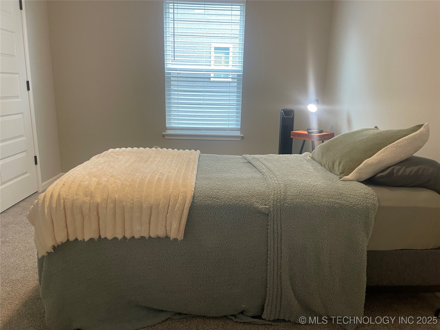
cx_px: 220
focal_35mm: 26
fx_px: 330
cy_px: 165
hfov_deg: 67.3
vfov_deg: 53.1
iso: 125
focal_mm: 4.2
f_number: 1.6
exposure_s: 1/60
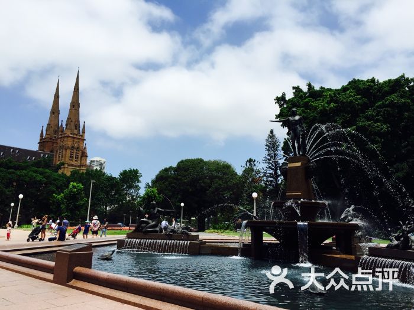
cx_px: 207
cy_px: 155
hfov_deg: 61.7
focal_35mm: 29
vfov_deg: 48.2
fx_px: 347
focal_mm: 4.15
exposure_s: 1/3300
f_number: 2.2
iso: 32
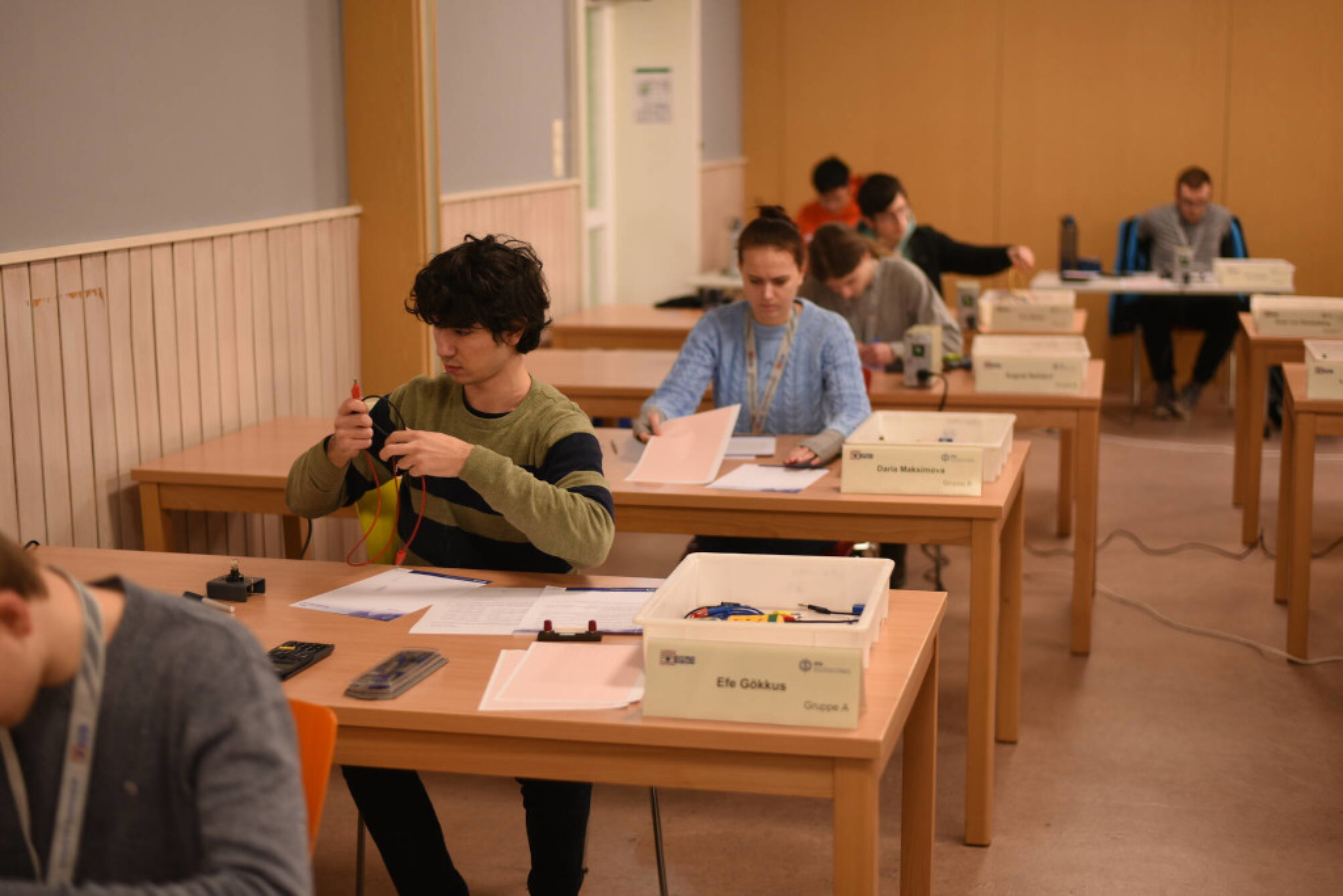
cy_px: 448
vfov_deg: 27.0
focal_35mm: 50
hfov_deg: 39.6
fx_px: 1865
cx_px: 672
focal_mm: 50
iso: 500
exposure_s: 1/125
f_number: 2
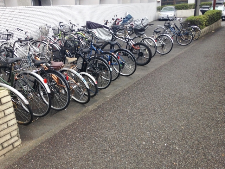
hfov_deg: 55.4
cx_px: 112
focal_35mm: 33
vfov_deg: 42.9
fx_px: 214
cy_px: 84
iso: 50
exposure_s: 1/452
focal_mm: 4.12
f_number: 2.4
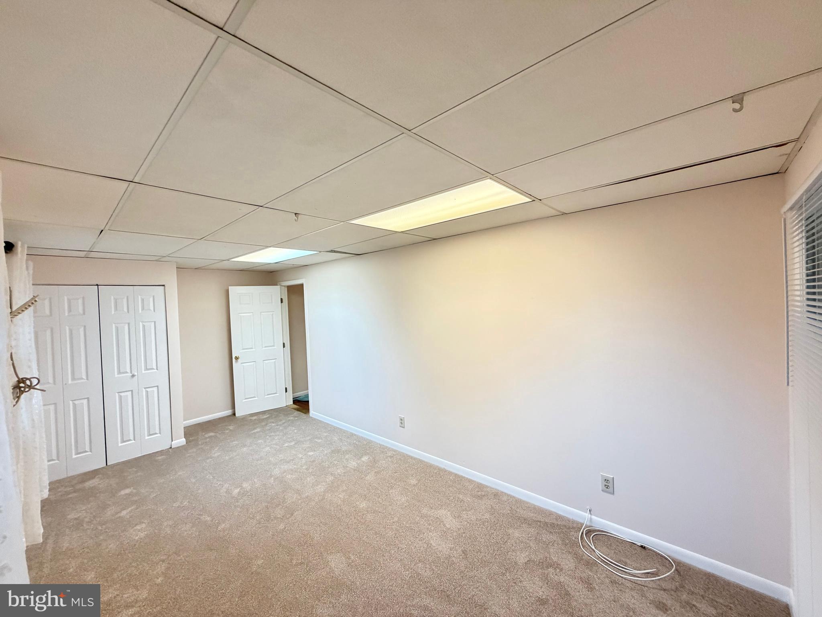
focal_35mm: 14
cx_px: 411
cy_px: 308
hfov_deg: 102.1
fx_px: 332
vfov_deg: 85.7
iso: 320
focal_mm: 2.22
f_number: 2.2
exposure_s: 1/60
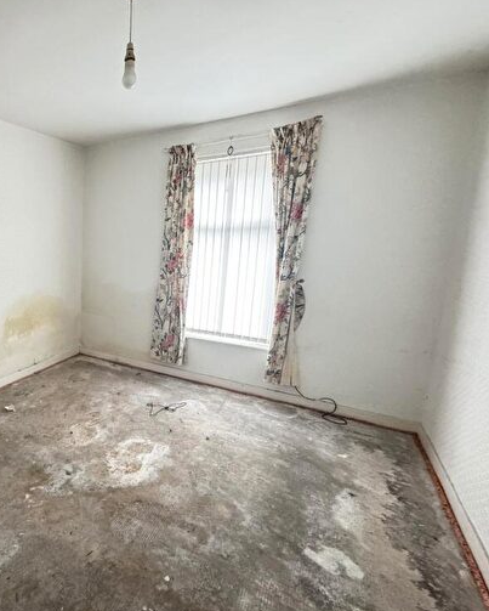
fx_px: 343
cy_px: 304
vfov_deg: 83.3
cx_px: 80
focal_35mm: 19
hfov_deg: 63.1
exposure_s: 1/60
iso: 1000
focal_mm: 2.22
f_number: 2.2
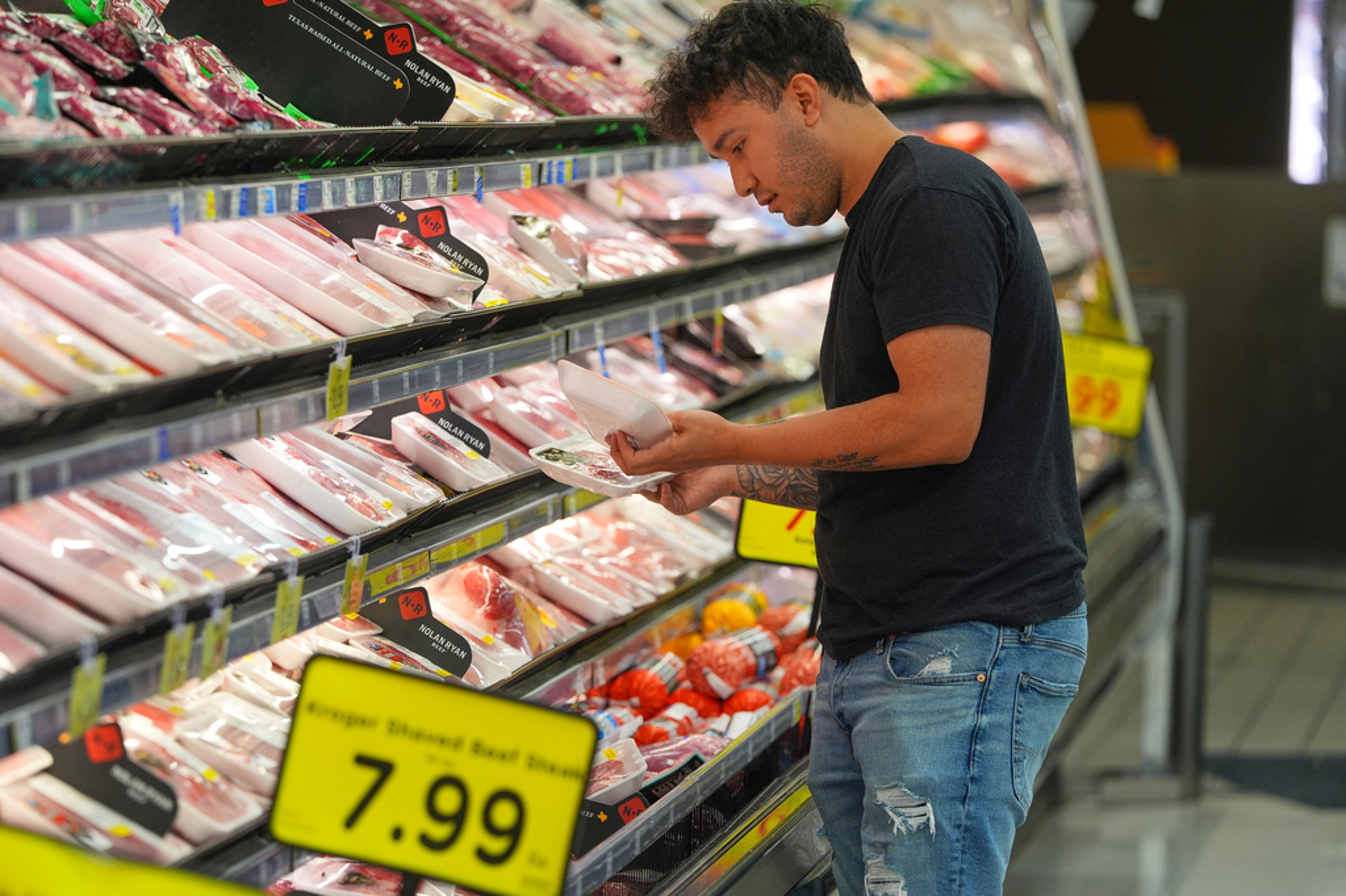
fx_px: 7475
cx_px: 673
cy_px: 448
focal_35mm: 200
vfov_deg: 6.9
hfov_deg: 10.3
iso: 640
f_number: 4.5
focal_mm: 200
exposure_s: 1/160
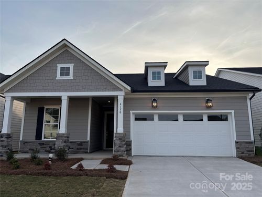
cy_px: 98
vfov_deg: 53.1
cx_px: 131
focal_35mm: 26
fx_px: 197
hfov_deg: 67.3
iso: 50
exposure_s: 1/2857
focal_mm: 5.96
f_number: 1.6
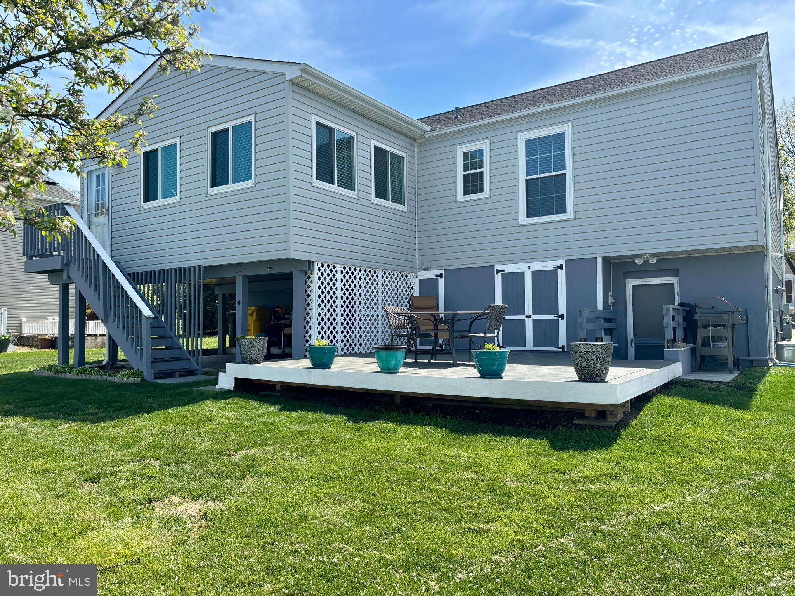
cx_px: 398
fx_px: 597
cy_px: 298
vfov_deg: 53.1
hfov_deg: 67.3
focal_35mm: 26
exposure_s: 1/1642
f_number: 1.6
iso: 50
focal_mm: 5.96
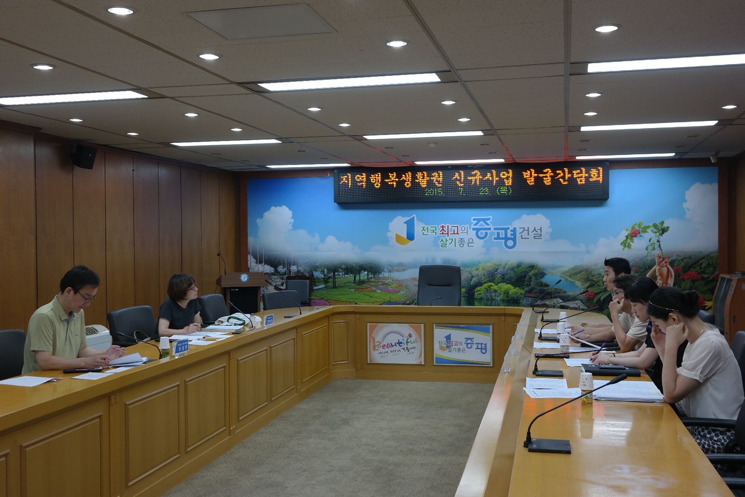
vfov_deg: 36.9
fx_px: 745
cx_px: 372
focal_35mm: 36
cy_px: 248
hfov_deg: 53.1
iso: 200
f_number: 4
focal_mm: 24
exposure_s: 1/50
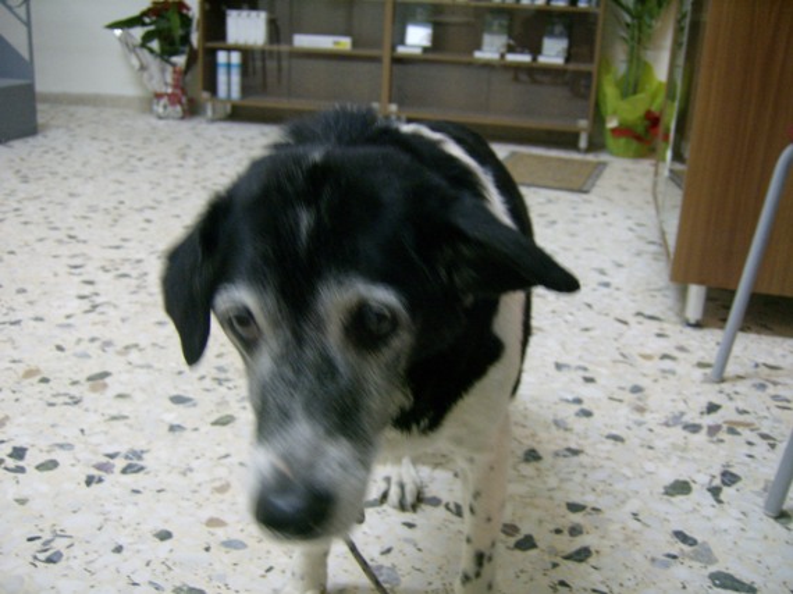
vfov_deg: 39.6
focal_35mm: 36
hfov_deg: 51.4
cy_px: 297
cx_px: 396
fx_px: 824
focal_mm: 6
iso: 200
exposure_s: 1/7.88
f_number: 2.8
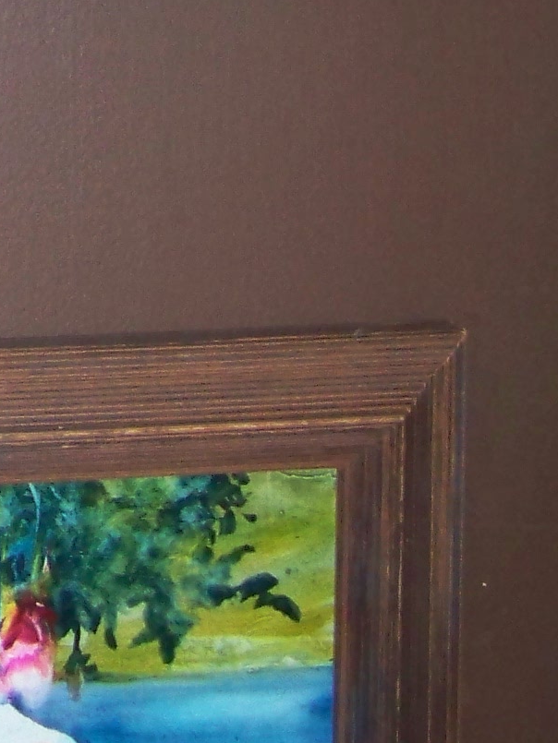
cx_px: -537
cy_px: -437
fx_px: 3137
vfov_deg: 12.7
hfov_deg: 9.5
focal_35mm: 146
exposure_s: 1/30
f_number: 2.8
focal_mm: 5.85
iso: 200
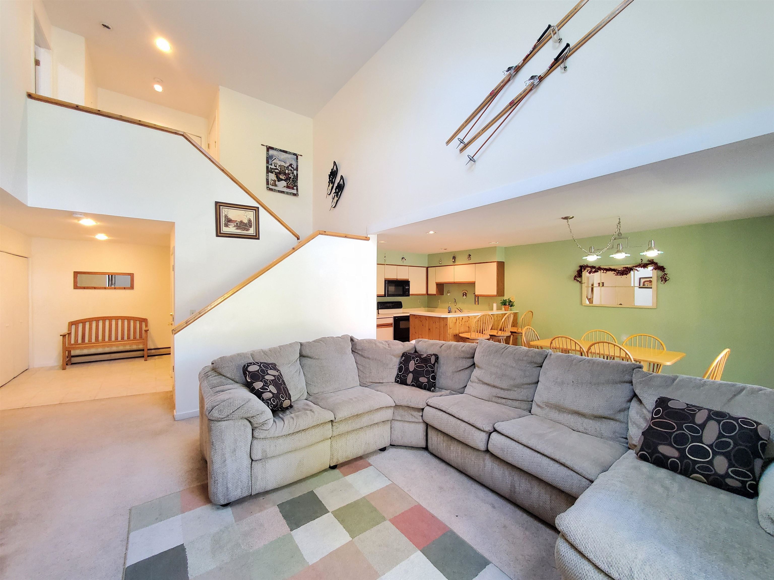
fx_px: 291
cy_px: 290
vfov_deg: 89.9
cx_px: 387
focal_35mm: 13
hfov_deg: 106.2
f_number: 2.2
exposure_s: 1/40
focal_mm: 1.8
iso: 400
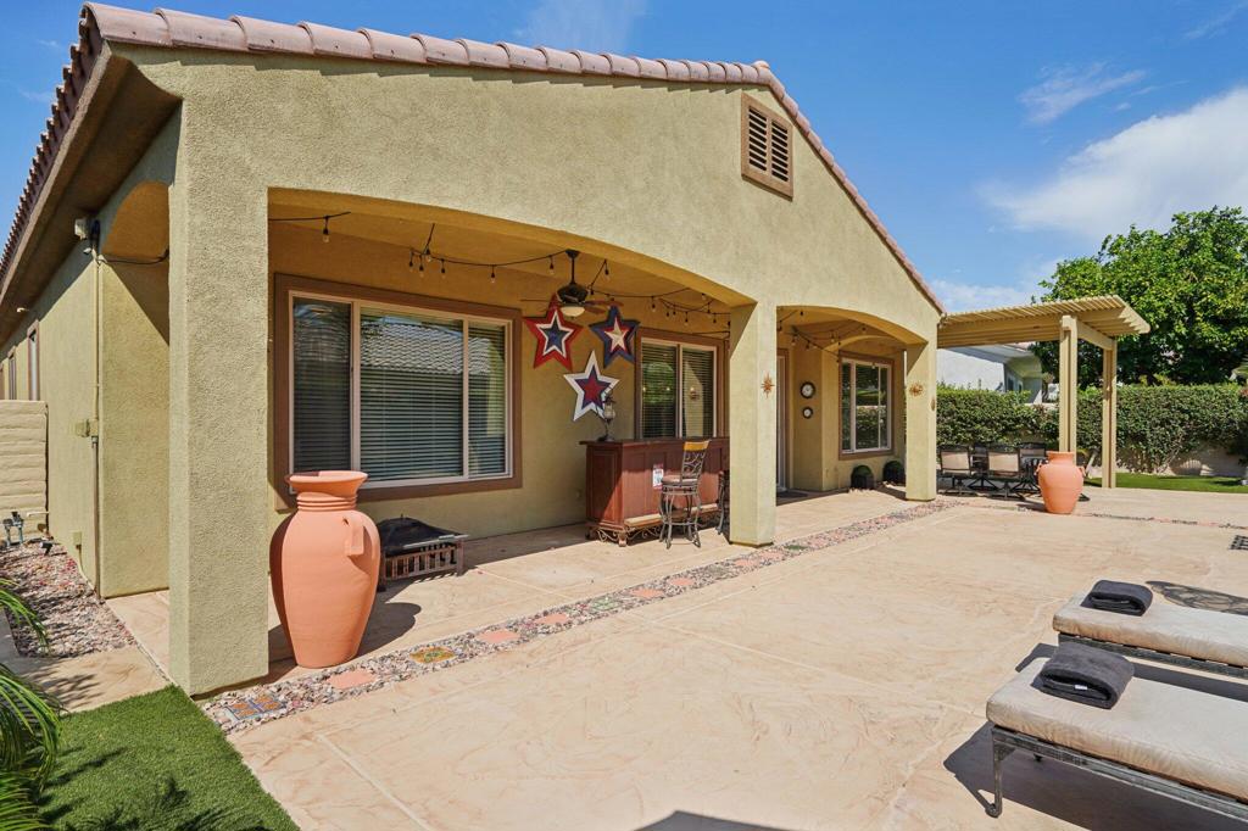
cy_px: 416
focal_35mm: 18
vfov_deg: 67.3
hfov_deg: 90.0
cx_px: 624
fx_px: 624
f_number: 7.1
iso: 100
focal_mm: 18
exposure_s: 1/500
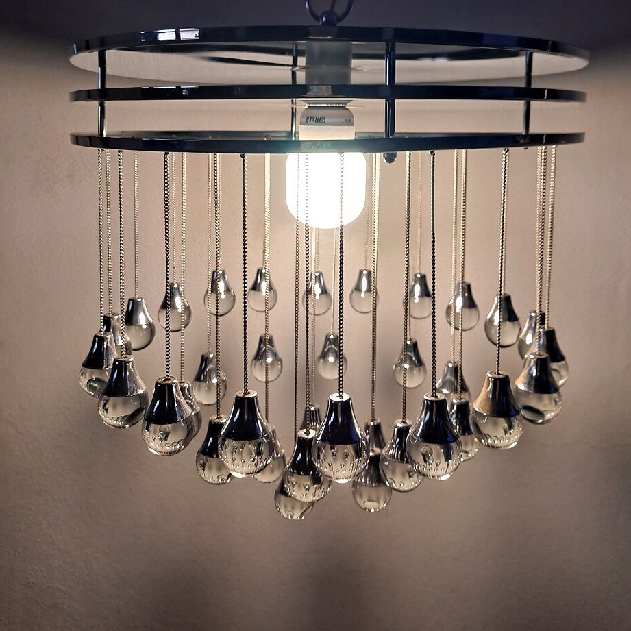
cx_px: 329
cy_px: 181
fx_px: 660
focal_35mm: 32
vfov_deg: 49.6
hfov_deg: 51.1
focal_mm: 4.6
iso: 80
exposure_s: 1/50
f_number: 2
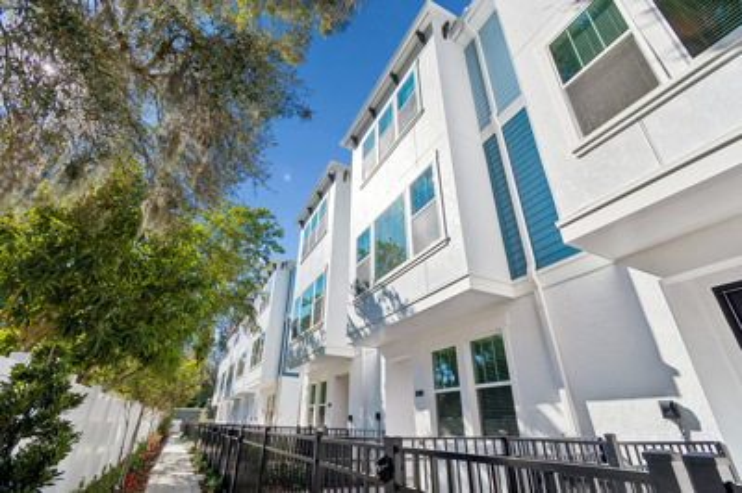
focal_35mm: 15
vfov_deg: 77.2
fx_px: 309
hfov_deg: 100.4
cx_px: 371
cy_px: 246
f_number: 7.1
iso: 100
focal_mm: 10
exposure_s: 1/1000
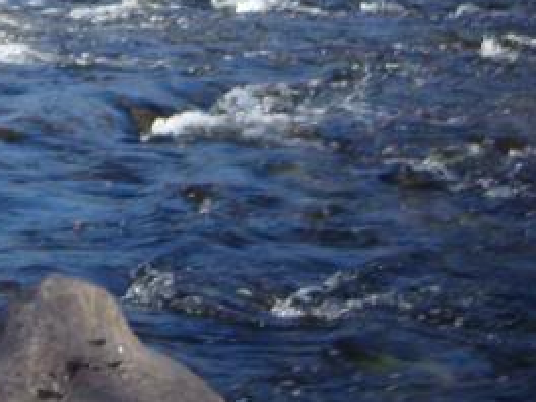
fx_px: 1641
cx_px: -24
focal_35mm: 106
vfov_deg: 13.4
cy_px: -152
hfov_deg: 18.0
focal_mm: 7.4
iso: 80
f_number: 7.1
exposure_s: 1/90
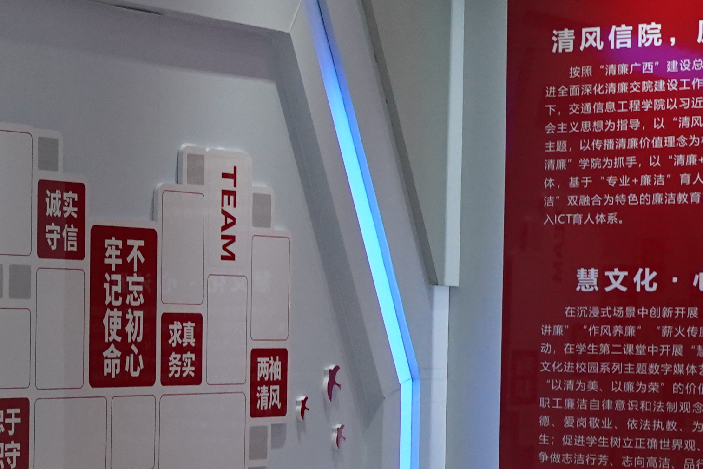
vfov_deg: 11.9
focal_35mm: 115
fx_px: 2246
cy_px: 392
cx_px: -337
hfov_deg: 16.3
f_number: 5.6
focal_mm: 29
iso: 2500
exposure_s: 1/100
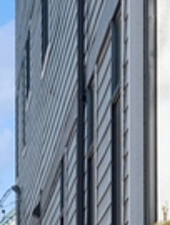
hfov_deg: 5.9
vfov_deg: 8.6
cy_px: 55
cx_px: 575
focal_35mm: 230
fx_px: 1499
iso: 320
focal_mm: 30
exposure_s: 1/1000
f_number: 8
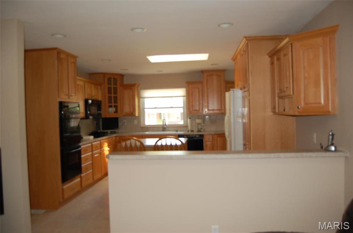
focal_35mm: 27
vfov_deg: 47.7
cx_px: 176
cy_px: 116
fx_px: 264
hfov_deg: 67.5
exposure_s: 1/60
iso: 400
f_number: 3.5
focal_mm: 18
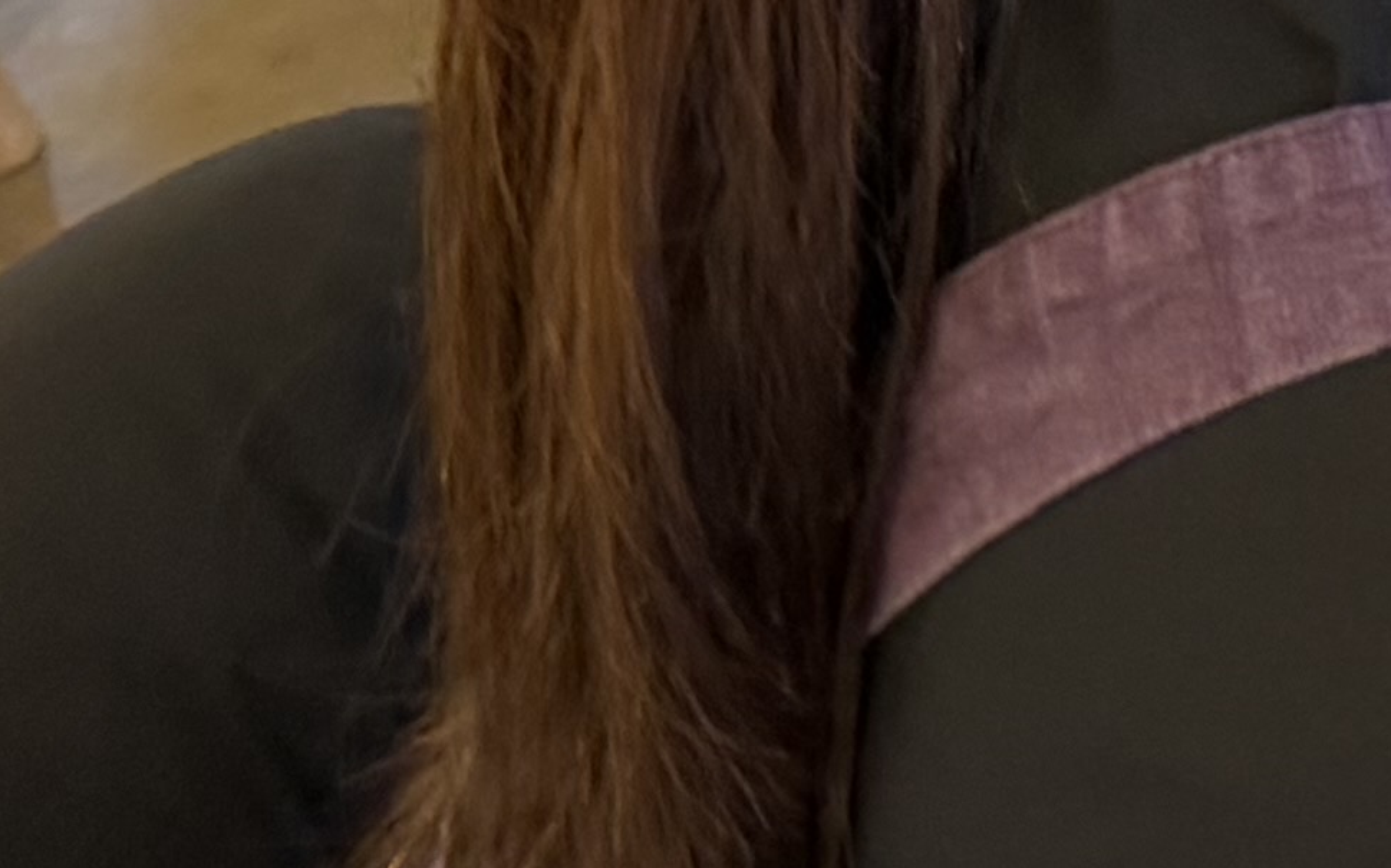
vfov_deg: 8.3
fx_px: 5685
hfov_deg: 10.4
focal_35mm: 150
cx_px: 4028
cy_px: -852
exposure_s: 1/60
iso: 160
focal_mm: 6.76
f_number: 1.78
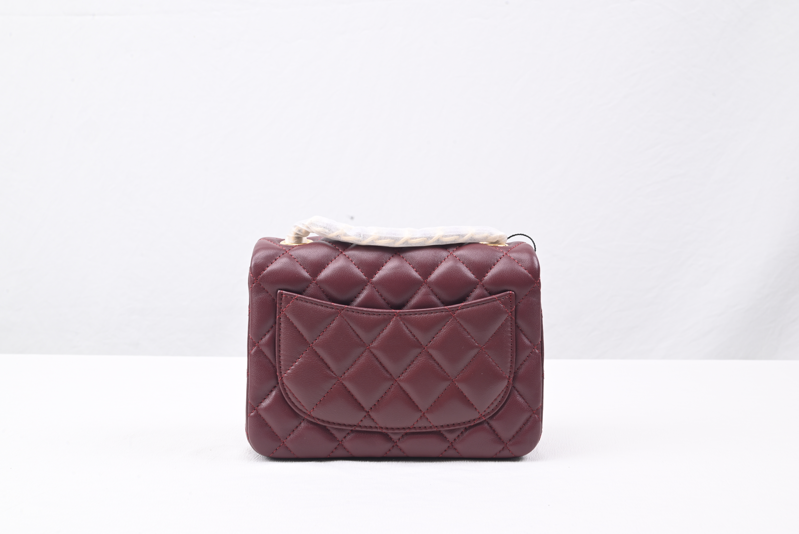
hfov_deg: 48.4
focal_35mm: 40
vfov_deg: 33.4
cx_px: 400
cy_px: 267
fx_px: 888
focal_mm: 40
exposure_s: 1/2
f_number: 16
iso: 100
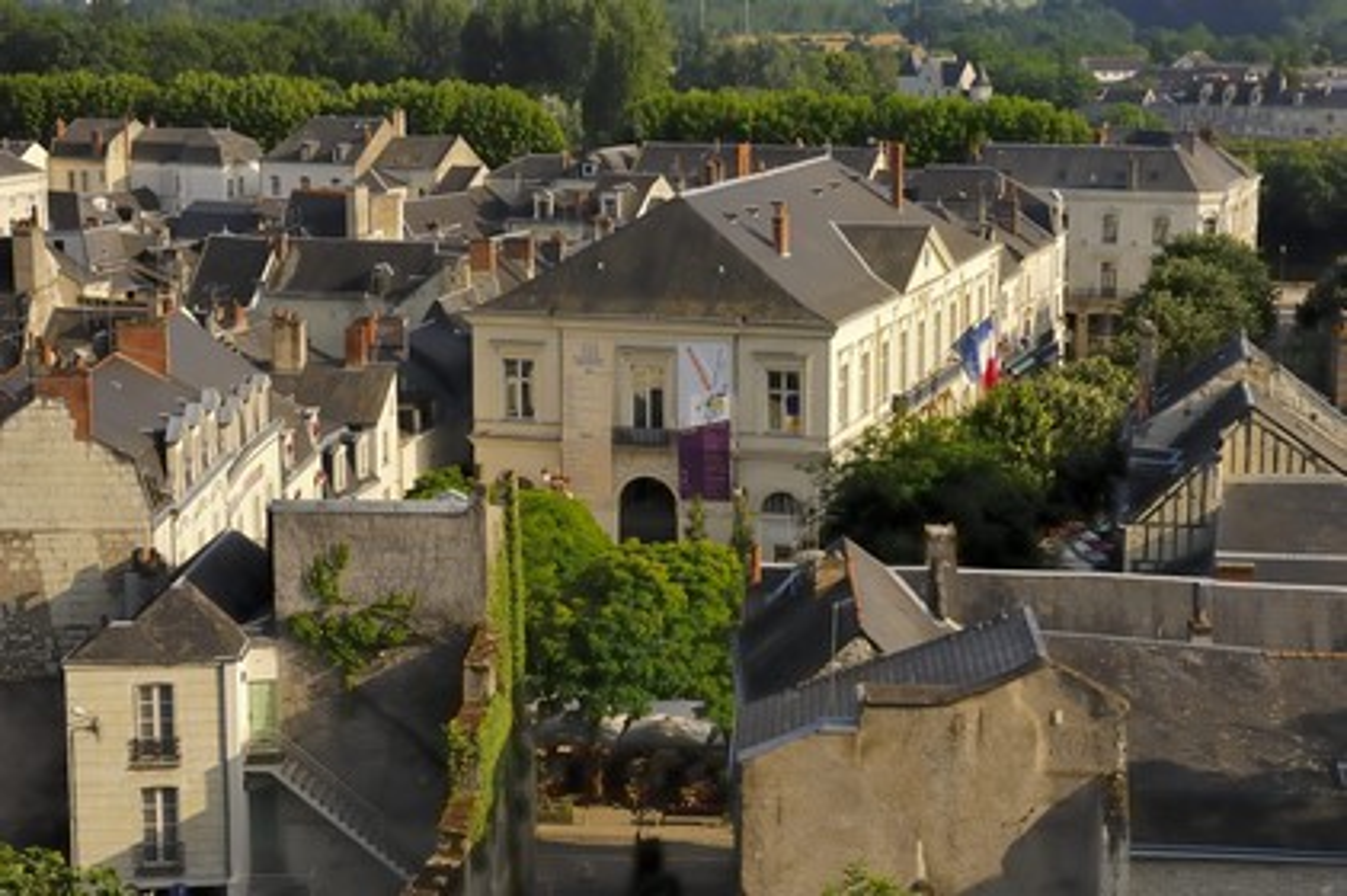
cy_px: 448
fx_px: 2692
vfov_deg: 18.9
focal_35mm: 72
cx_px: 674
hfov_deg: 28.1
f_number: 8
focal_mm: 48
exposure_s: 1/160
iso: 100
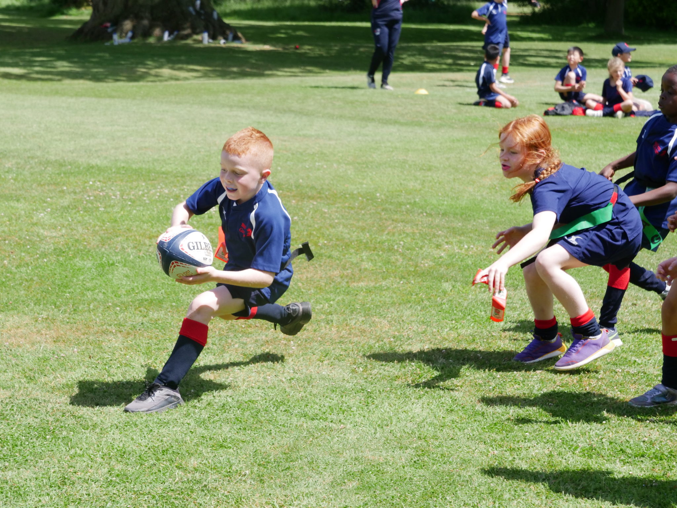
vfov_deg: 14.2
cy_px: 254
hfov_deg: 18.9
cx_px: 338
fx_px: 2034
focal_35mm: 104
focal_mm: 52
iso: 800
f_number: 6.3
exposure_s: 1/1300
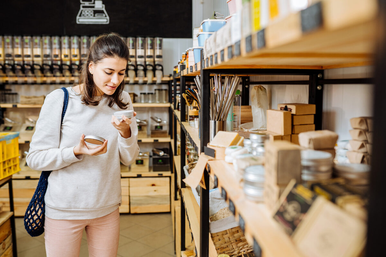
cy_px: 128
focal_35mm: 35
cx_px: 193
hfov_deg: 54.4
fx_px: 375
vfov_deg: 37.9
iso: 1000
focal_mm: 35
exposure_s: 1/250
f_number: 2.5
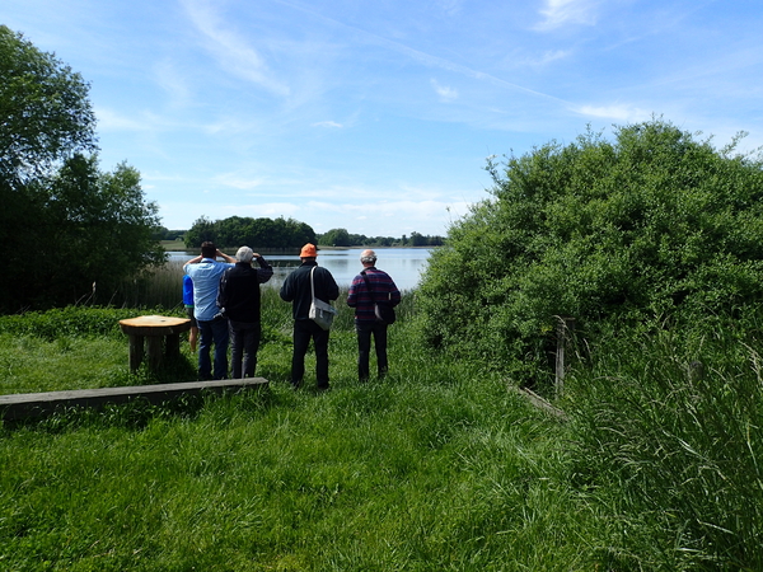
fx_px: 551
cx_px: 382
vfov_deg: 54.9
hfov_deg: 69.4
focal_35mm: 25
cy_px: 286
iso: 100
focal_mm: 4.5
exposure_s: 1/160
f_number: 8
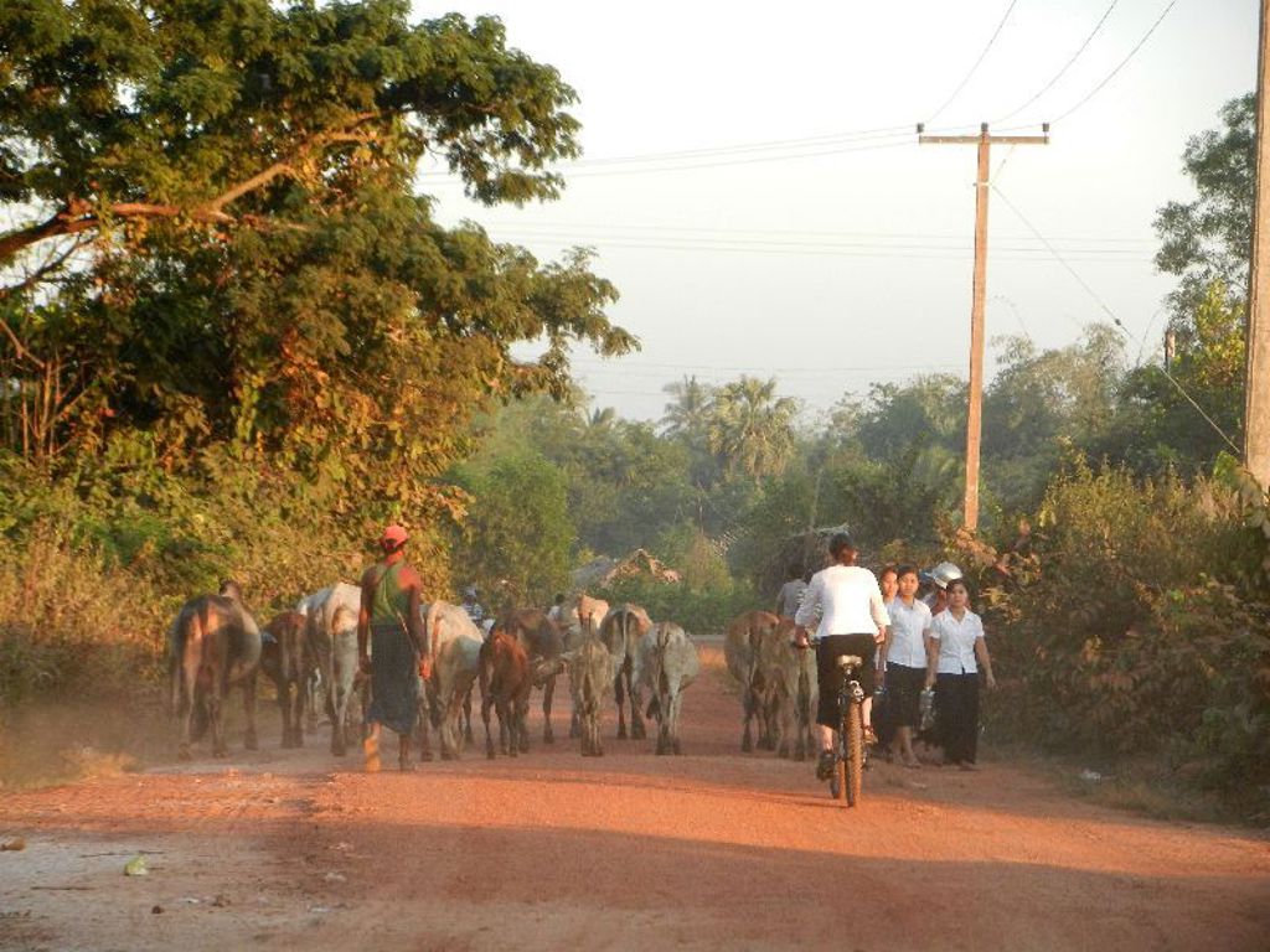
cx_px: 635
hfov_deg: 10.5
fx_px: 6934
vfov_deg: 7.9
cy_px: 476
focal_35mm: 189
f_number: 5.3
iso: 500
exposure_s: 1/250
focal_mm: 34
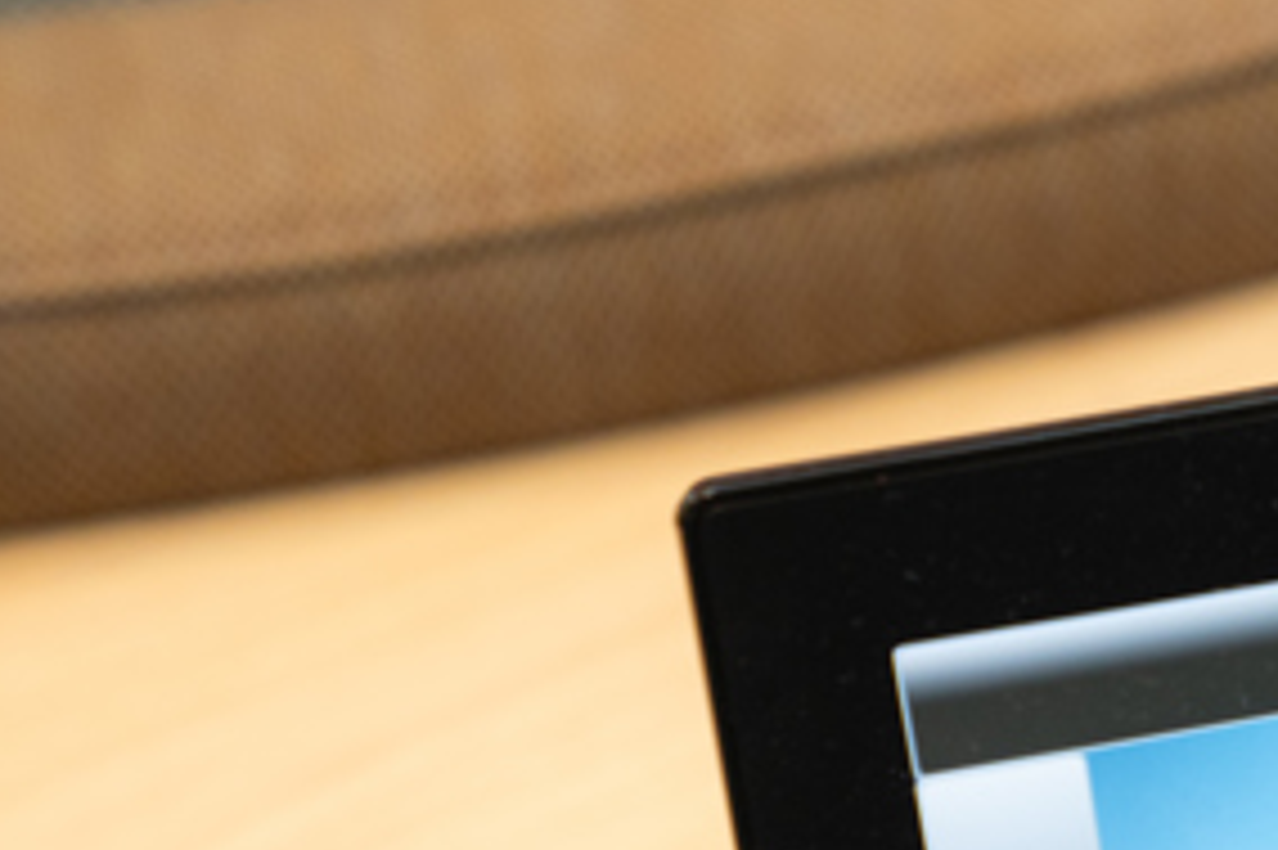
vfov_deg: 7.4
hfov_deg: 10.9
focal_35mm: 184
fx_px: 6528
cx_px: 1755
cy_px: 1178
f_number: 3.2
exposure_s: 1/250
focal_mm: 58
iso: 800
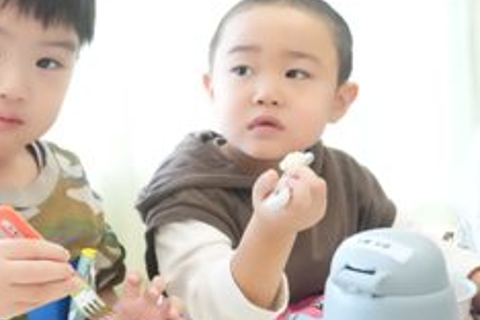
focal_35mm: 54
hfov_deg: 36.4
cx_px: 146
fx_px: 718
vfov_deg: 25.0
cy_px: 112
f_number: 6.3
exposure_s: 1/571
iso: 12800
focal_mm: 21
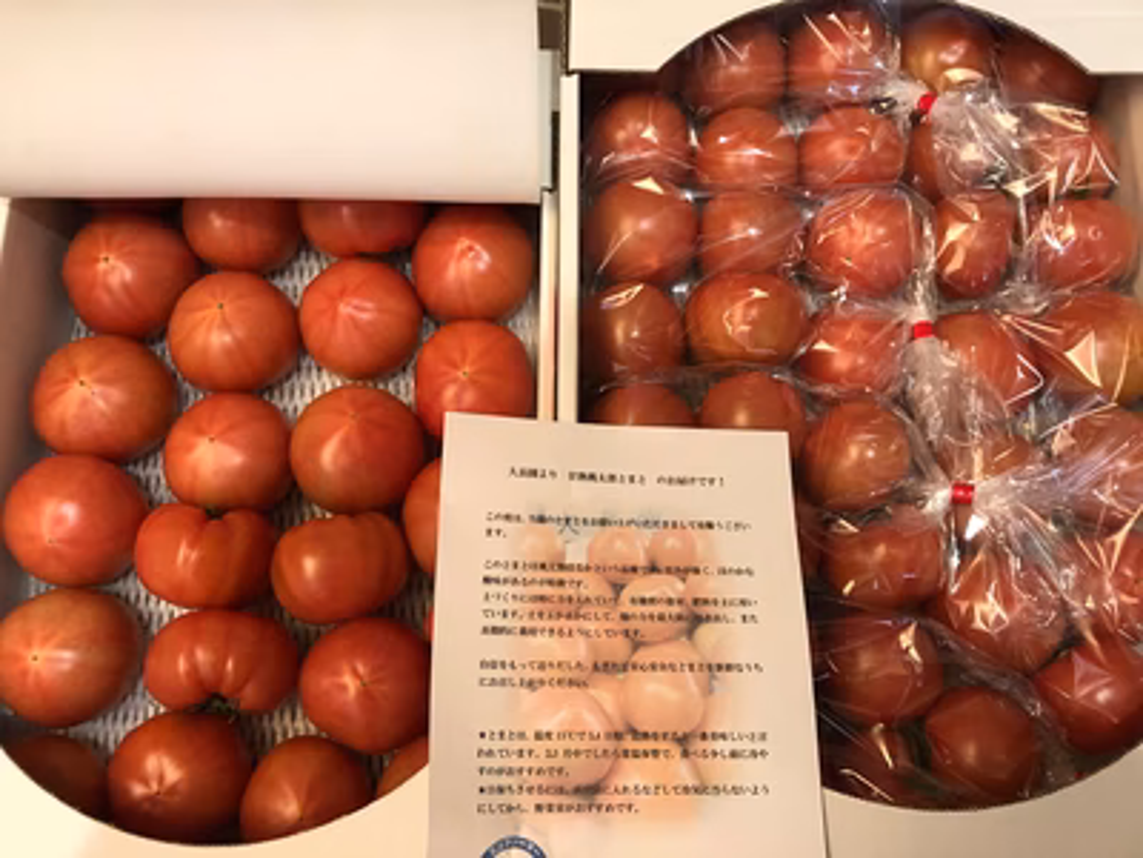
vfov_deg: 49.7
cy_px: 429
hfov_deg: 63.4
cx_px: 572
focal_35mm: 28
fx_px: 925
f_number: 1.8
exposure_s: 1/15
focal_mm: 3.99
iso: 80
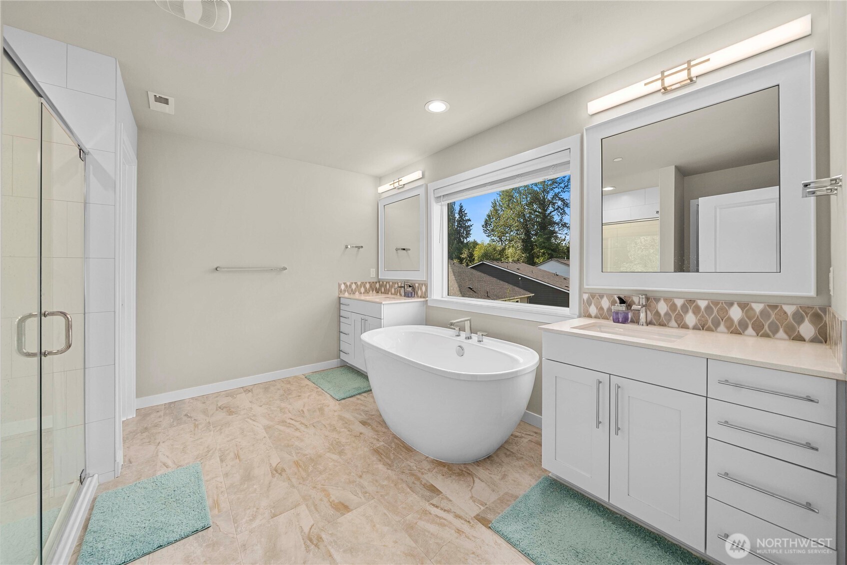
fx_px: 282
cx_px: 424
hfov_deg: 112.6
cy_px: 282
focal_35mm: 12
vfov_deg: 90.1
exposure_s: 1/30
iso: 100
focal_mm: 12
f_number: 7.1
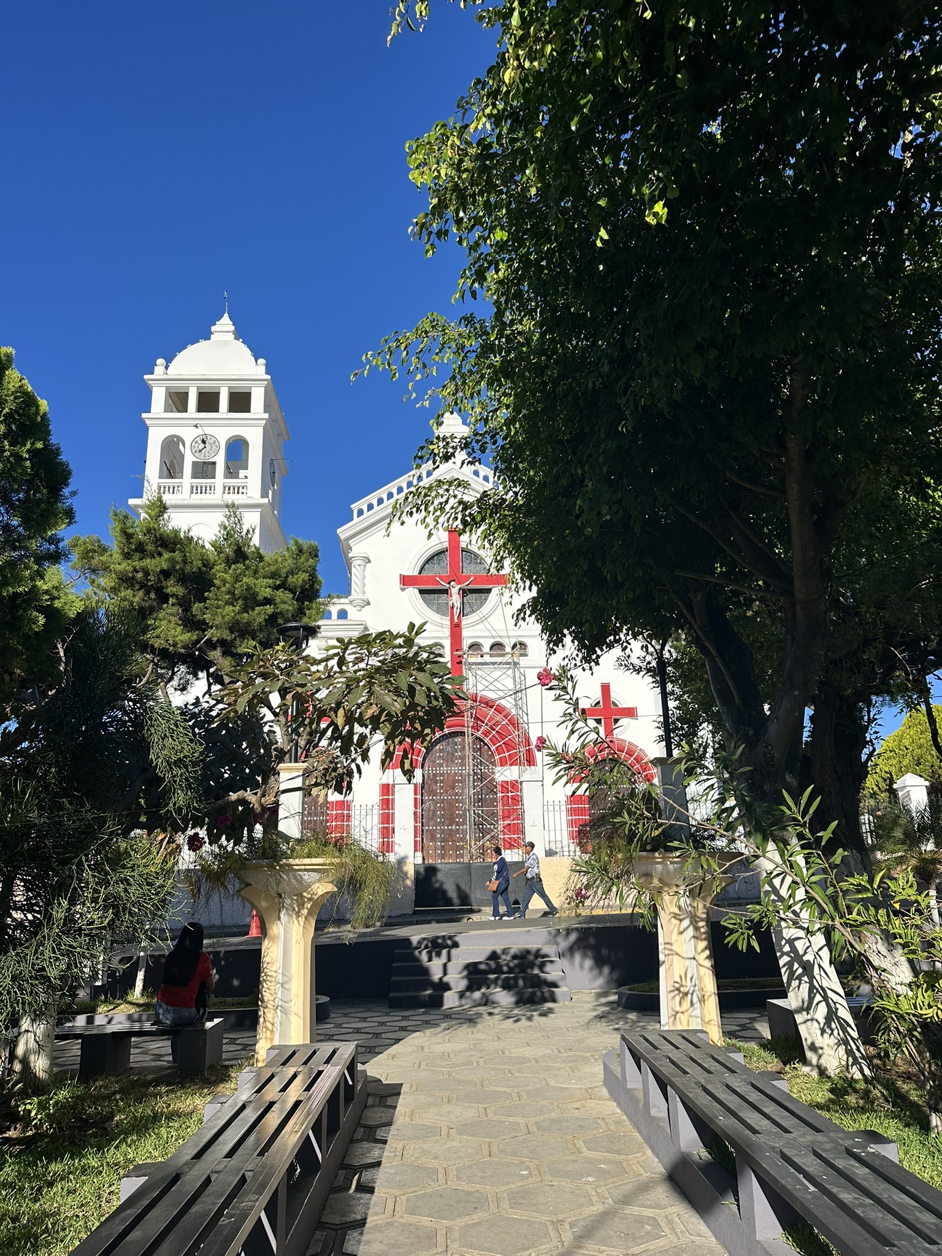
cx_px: 471
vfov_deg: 71.6
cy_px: 628
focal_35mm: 24
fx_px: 871
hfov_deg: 56.8
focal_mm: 6.86
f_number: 1.78
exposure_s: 1/4762
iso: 80
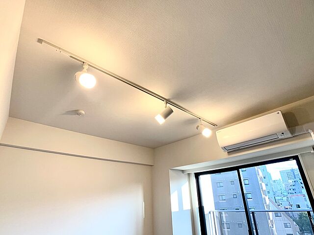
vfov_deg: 53.1
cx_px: 157
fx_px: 236
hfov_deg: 67.3
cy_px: 118
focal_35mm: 26
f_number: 1.8
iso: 50
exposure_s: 1/122
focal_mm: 4.25
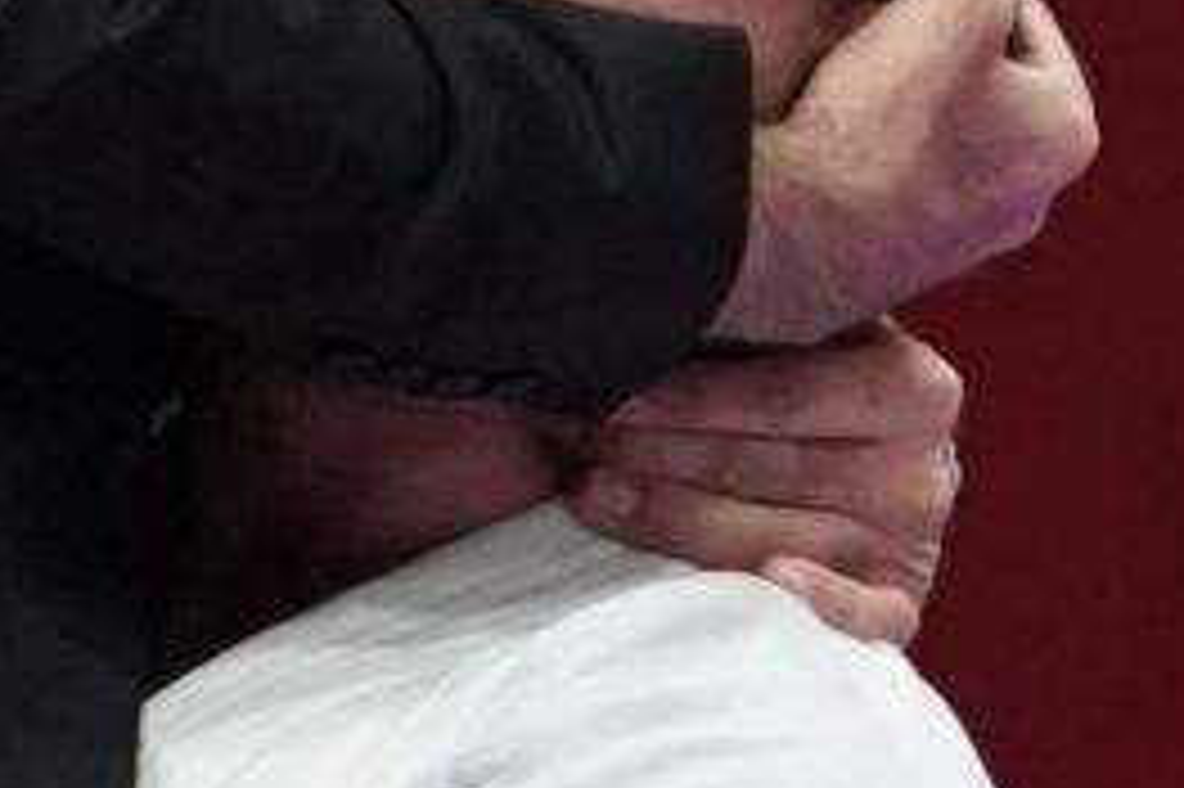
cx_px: 617
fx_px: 72998
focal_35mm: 2221
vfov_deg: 0.6
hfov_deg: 0.9
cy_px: 131
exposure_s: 1/1000
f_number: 4
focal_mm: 216
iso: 4000
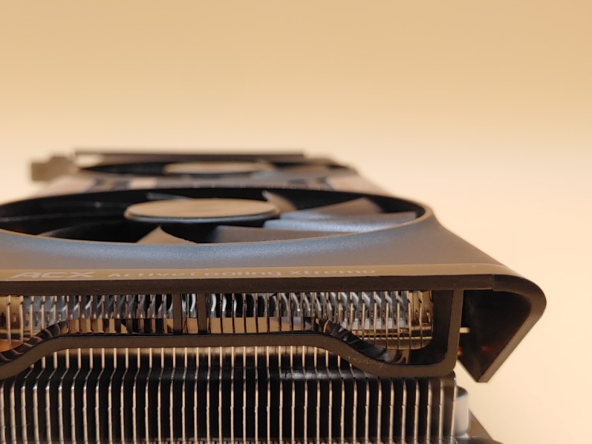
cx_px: 208
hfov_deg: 40.1
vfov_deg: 30.8
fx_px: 803
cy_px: 251
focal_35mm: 47
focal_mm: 4.36
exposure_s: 1/198
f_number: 1.8
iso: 50
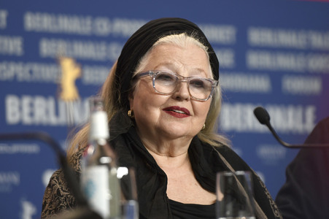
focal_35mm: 200
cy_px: 110
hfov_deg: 10.3
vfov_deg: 6.9
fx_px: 1826
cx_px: 164
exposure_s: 1/250
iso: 1250
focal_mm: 200
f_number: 3.5
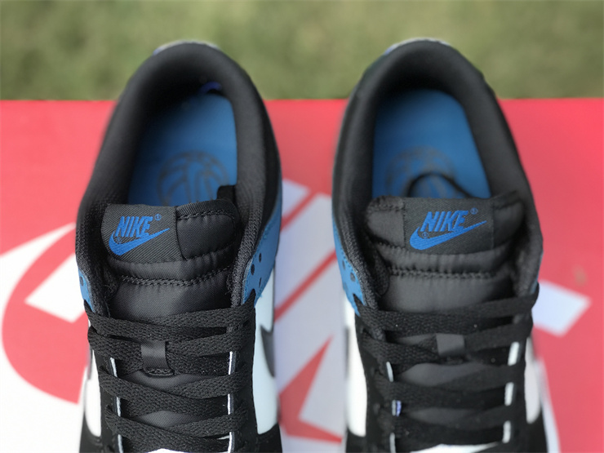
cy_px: 226
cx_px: 302
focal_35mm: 57
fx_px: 995
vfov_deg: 25.7
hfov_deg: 33.8
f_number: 2.8
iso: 20
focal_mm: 6.6
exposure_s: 1/50
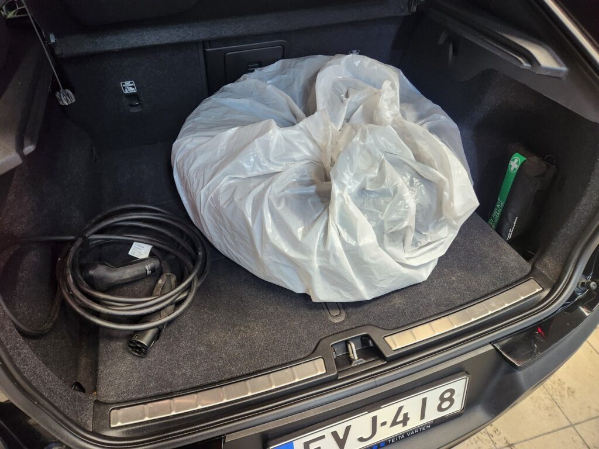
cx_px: 300
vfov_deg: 58.9
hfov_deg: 73.9
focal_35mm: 23
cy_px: 224
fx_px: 398
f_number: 1.8
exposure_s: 1/100
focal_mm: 5.4
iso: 250
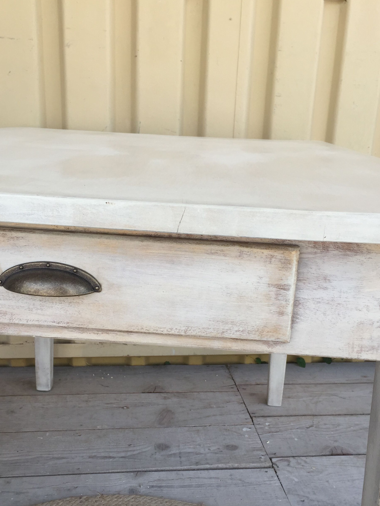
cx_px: 184
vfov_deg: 47.6
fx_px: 571
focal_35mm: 39
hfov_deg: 36.8
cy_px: 301
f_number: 2.2
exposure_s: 1/366
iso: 32
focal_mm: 4.15
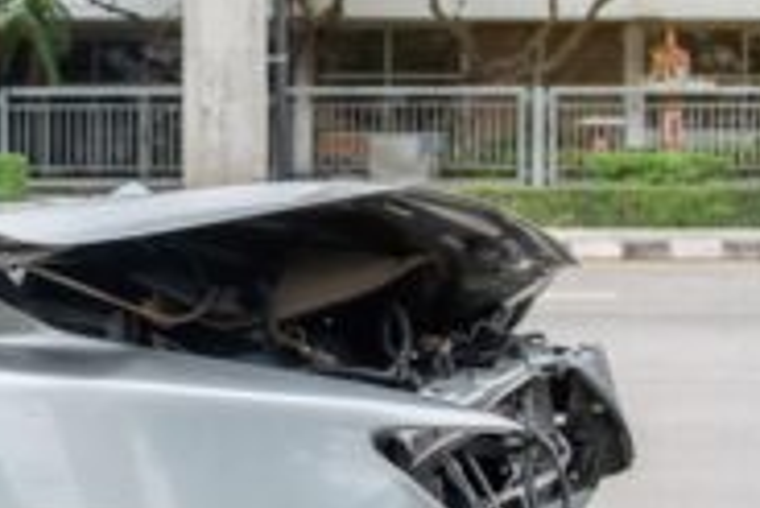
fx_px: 1606
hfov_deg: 25.8
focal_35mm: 76
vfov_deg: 18.0
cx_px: 87
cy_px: 308
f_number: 5
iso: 100
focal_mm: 35
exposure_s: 1/200
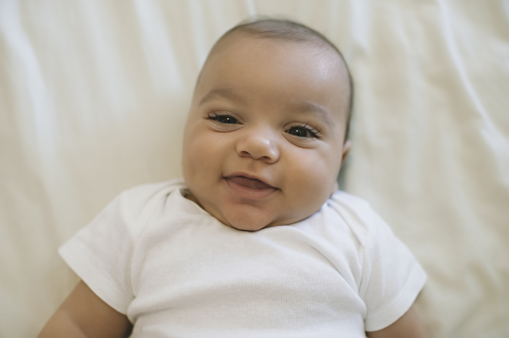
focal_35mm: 35
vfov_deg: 37.8
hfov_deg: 54.5
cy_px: 169
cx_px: 254
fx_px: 494
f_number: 2.5
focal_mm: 35
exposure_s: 1/200
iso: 400
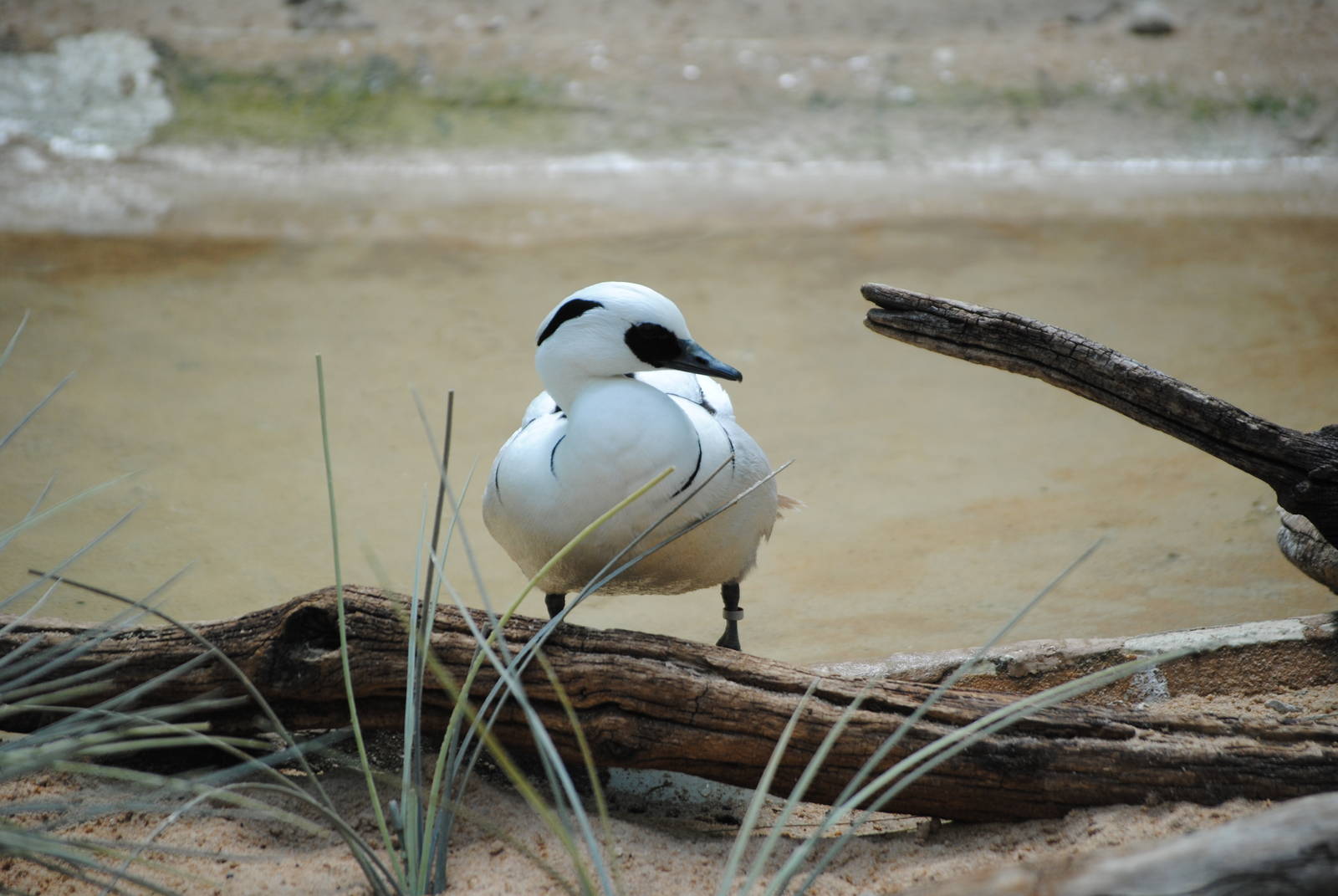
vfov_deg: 7.3
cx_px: 669
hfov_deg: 11.0
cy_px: 448
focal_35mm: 188
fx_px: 6977
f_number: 4.8
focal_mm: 125
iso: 200
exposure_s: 1/250
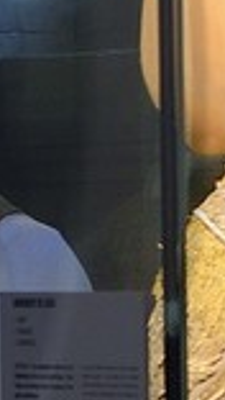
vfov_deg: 2.9
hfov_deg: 1.6
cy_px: 100
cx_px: -864
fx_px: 7969
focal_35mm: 753
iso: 640
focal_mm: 70
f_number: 7.1
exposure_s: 1/10
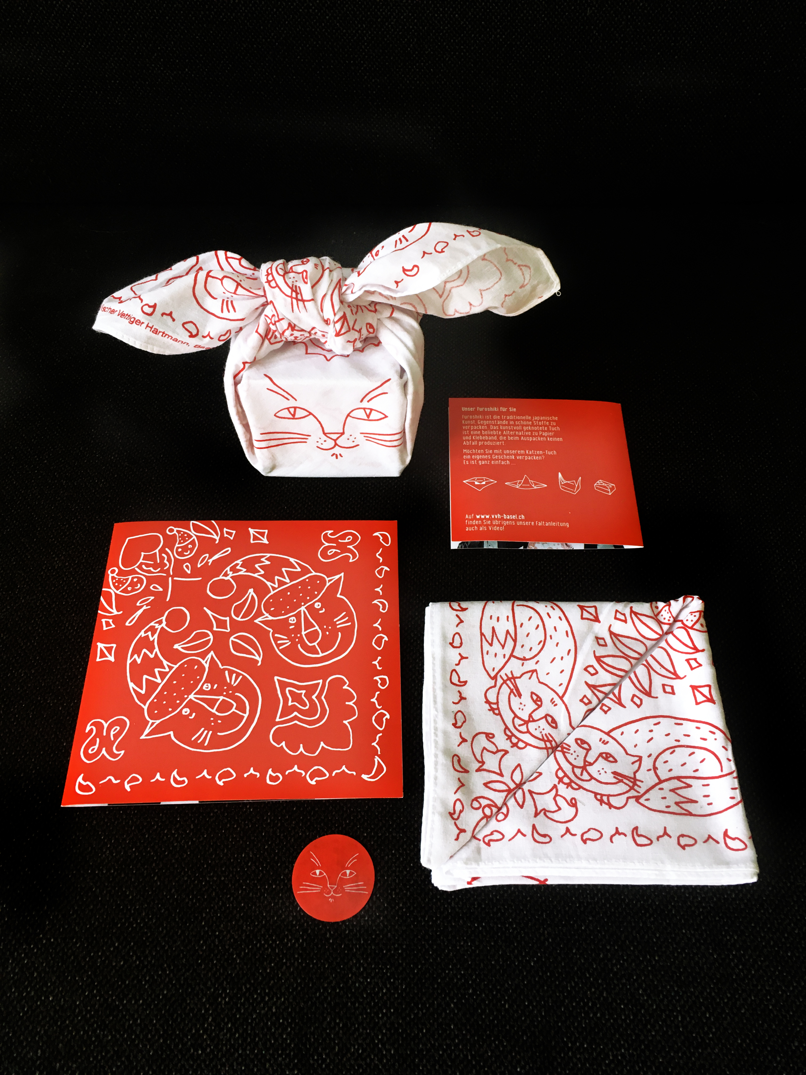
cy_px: 538
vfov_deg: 61.7
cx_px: 403
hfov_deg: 48.2
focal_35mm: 29
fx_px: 900
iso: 80
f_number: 2.2
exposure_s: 1/33
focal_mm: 4.15
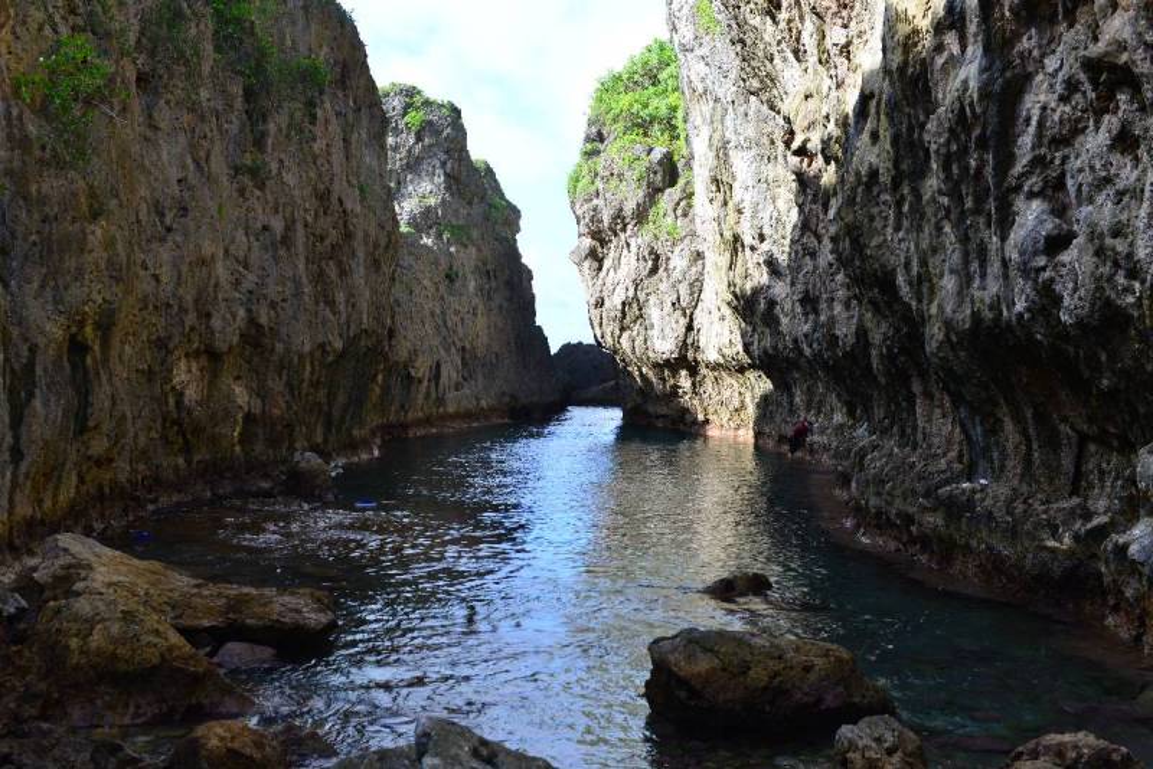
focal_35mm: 38
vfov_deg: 35.1
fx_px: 1217
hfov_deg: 50.7
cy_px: 384
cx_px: 576
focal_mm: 38
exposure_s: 1/200
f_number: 7.1
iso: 250
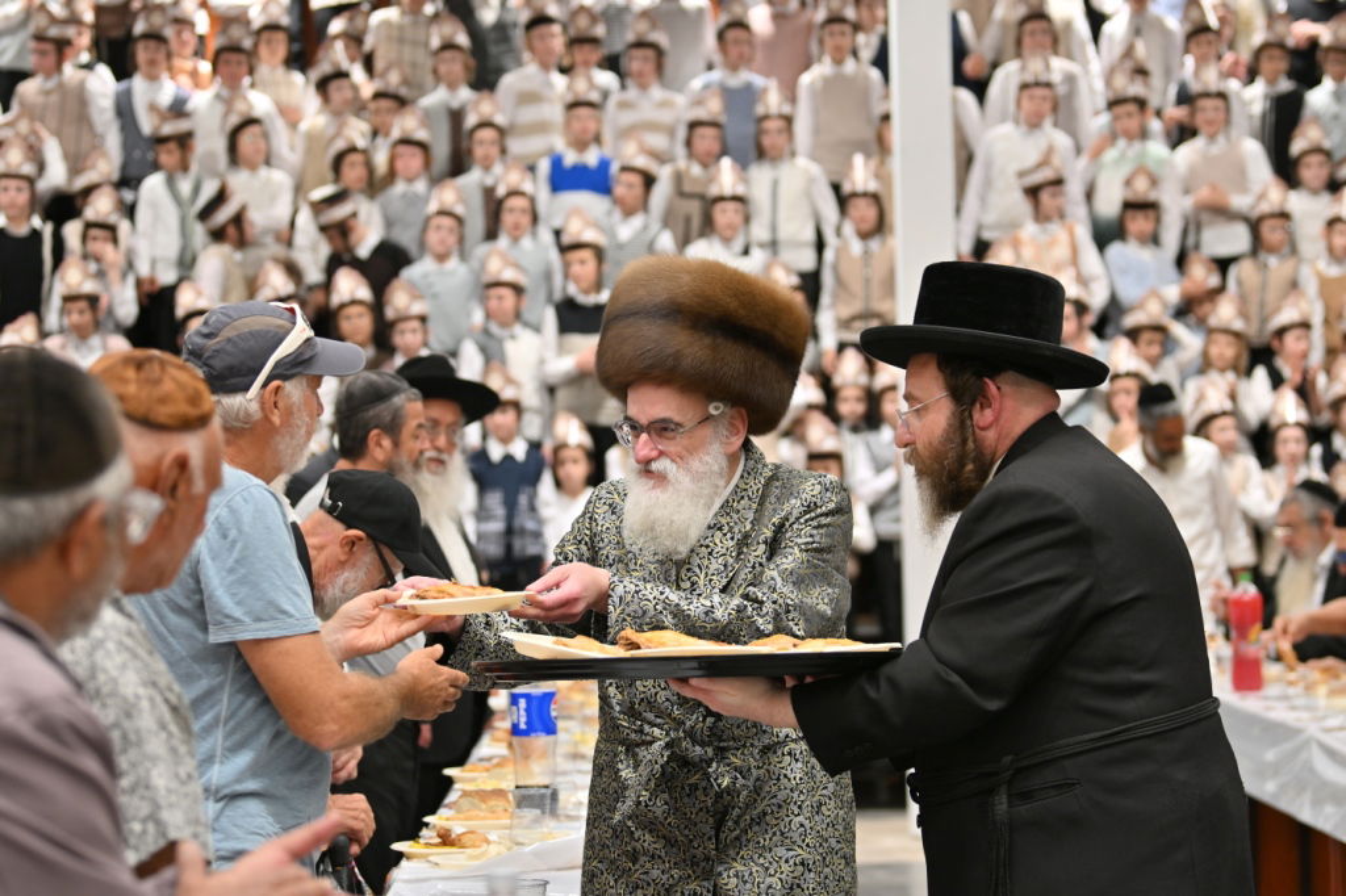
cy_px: 448
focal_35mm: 105
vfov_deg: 13.0
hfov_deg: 19.5
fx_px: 3924
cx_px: 673
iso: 100
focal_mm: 70
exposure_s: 1/160
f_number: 2.8
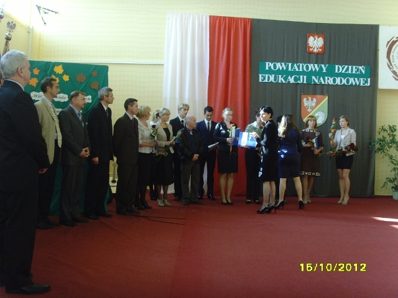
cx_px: 199
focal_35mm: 39
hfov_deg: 47.9
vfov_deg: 36.8
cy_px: 149
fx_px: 448
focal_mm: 6.6
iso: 160
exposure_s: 1/45
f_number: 3.5
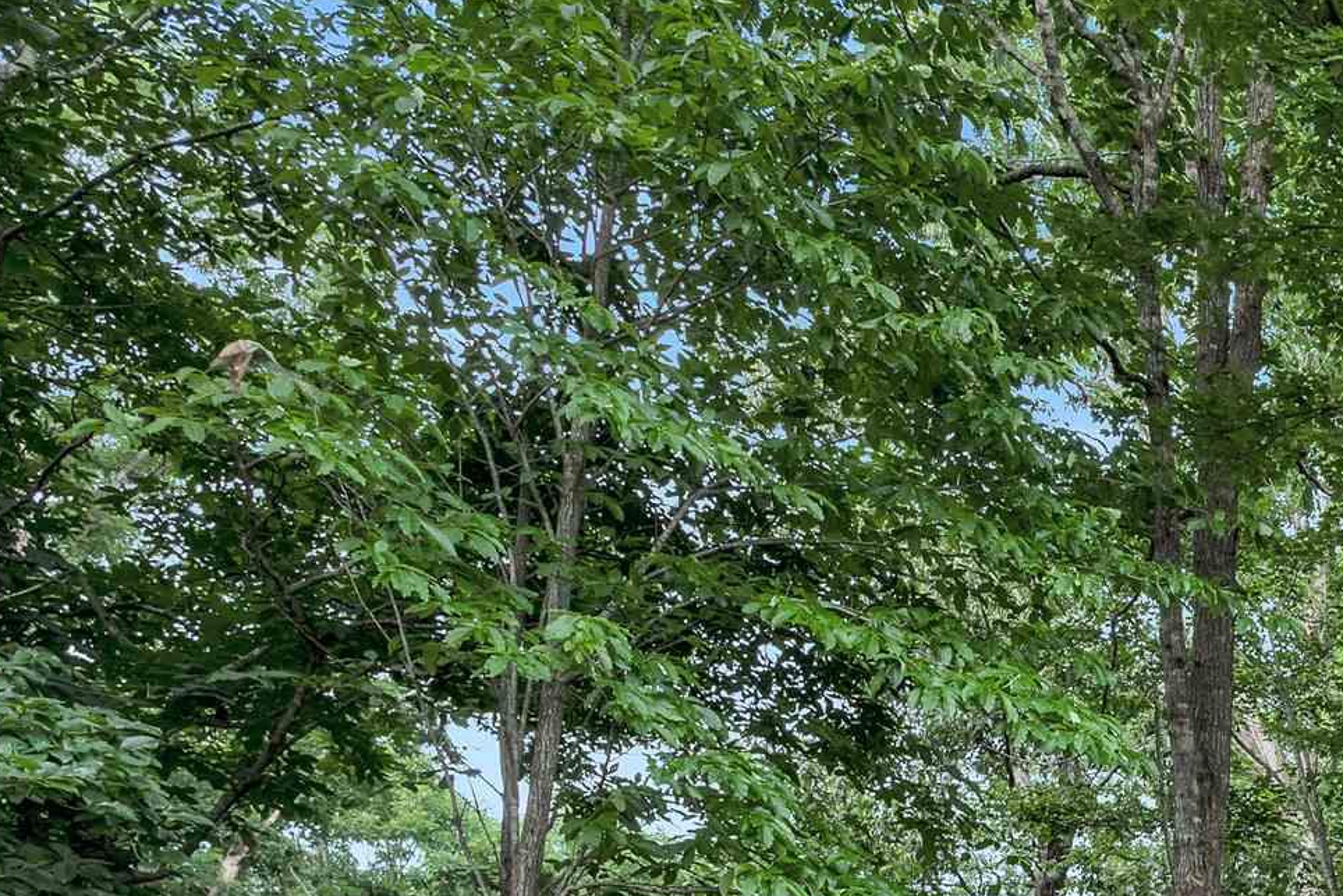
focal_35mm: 51
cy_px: 1288
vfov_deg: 22.5
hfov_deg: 26.7
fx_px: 1903
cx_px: 2055
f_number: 9
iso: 160
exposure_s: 1/50
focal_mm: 16
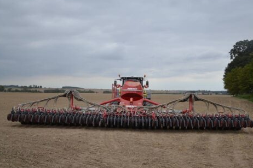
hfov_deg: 47.9
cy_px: 83
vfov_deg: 33.0
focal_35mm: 41
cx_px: 131
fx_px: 285
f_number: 4.5
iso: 400
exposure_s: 1/1000
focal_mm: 25
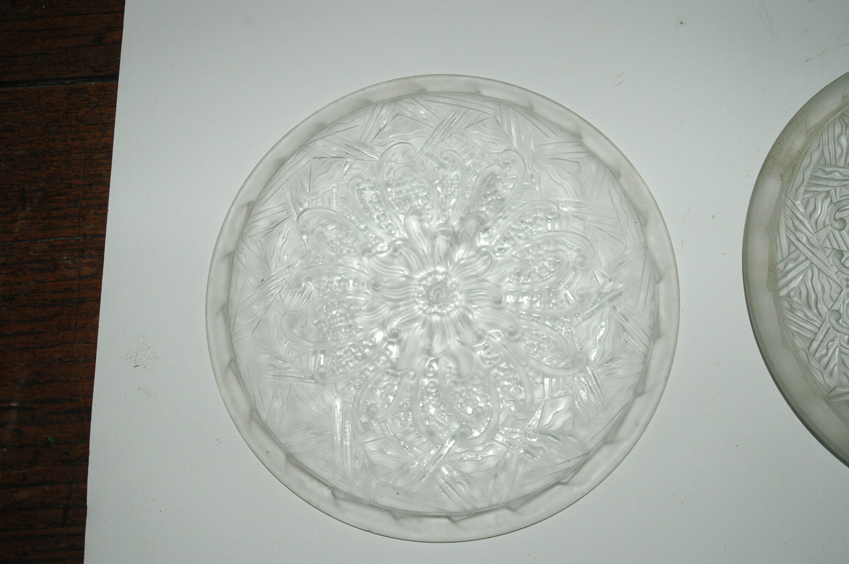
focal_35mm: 42
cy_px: 282
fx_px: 989
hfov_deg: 46.4
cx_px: 424
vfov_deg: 31.8
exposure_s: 1/125
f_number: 7.1
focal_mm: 28
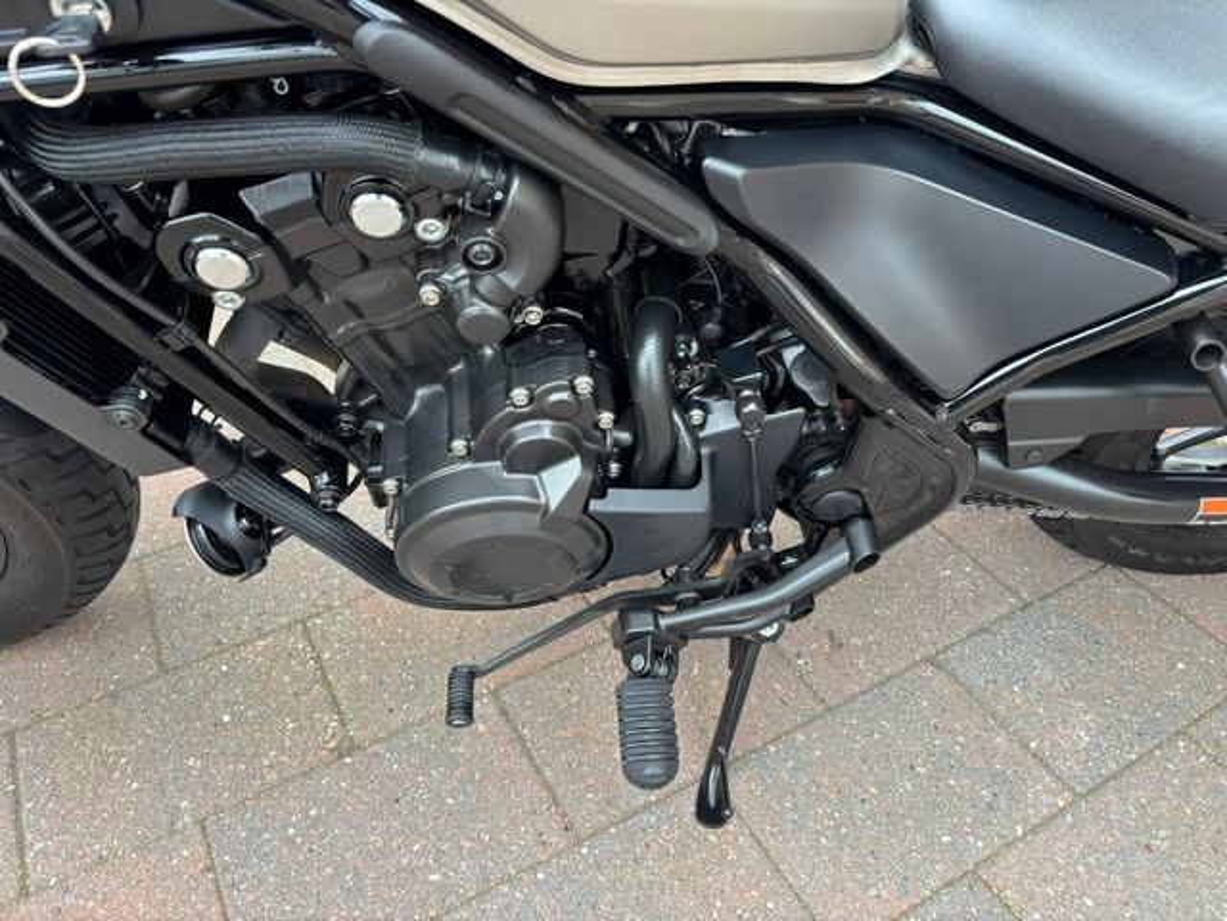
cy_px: 460
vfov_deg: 53.1
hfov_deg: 67.3
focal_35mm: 26
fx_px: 922
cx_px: 614
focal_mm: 5.96
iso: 64
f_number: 1.6
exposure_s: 1/121
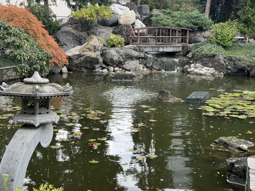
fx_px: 354
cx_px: 128
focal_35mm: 48
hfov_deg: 39.7
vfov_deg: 30.3
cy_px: 96
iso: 80
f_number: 1.78
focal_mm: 6.76
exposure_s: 1/123
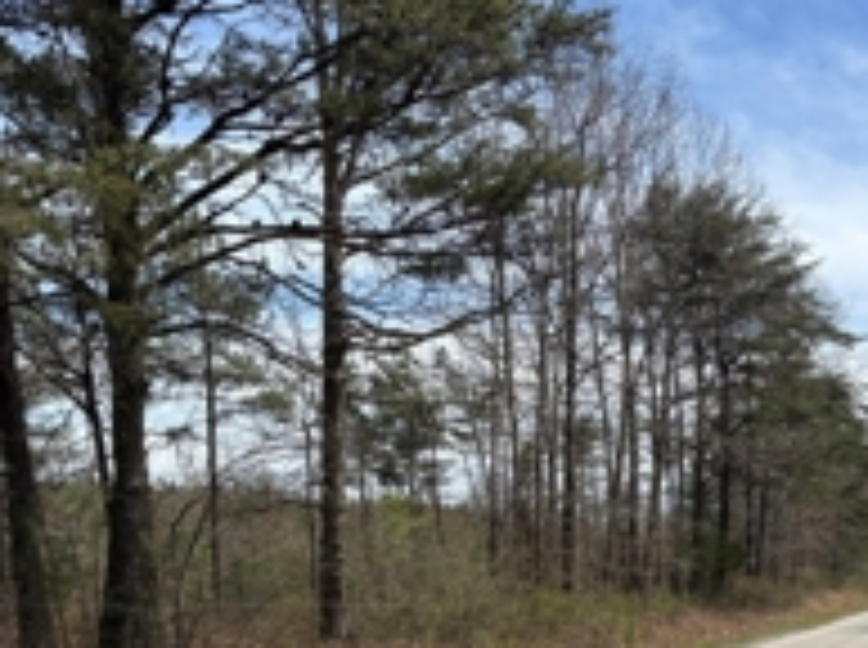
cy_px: 598
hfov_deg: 35.3
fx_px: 1352
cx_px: 562
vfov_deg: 26.0
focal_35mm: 54
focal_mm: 5.96
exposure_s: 1/3937
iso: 50
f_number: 1.6
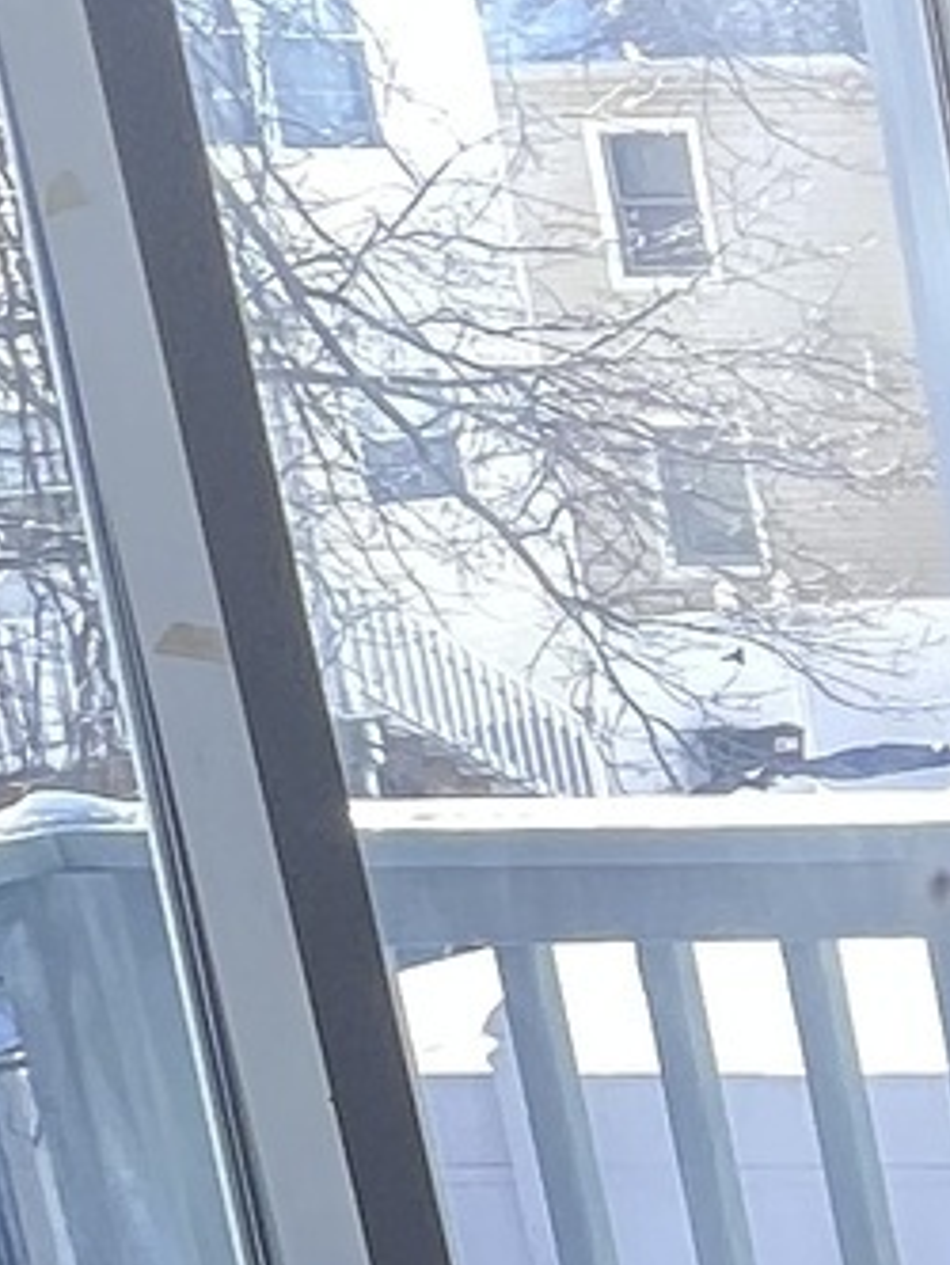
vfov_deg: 21.4
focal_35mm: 90
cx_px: 3203
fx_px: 3291
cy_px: 1056
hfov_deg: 9.8
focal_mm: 1.57
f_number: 1.8
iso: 32
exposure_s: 1/104
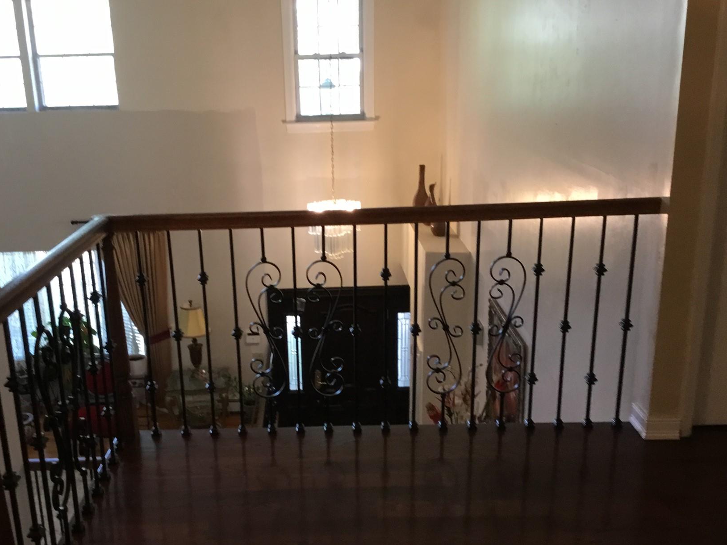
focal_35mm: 39
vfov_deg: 36.7
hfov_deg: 47.8
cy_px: 321
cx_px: 327
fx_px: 819
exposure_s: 1/30
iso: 100
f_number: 2.4
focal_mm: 3.3
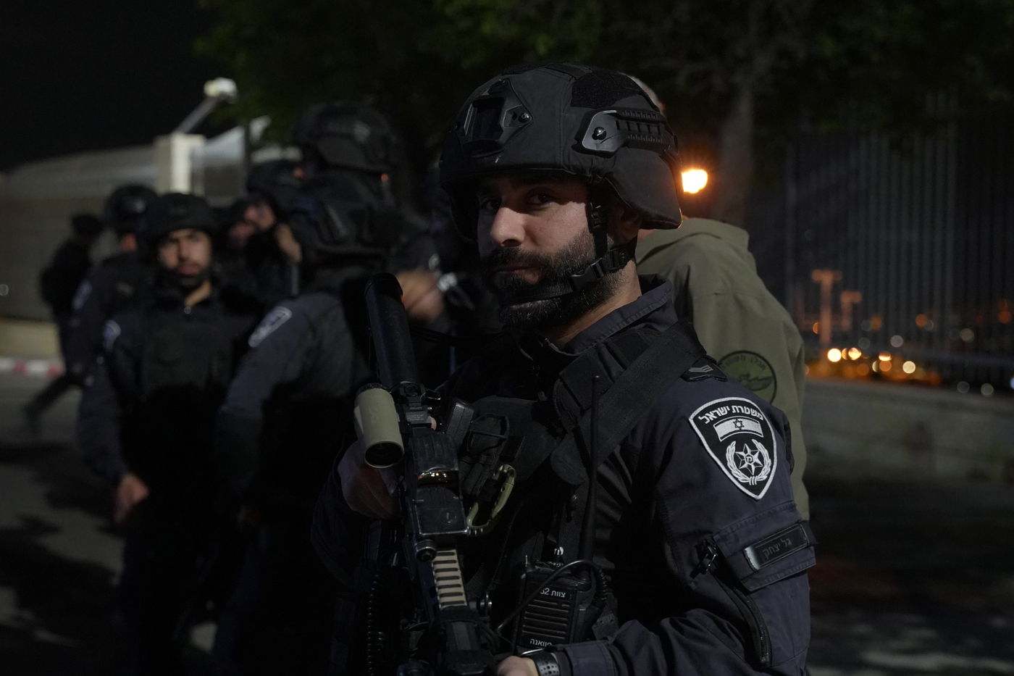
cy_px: 338
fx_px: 2028
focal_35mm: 72
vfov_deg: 18.9
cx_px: 507
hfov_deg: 28.1
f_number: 3.5
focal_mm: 48
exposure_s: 1/30
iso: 5000
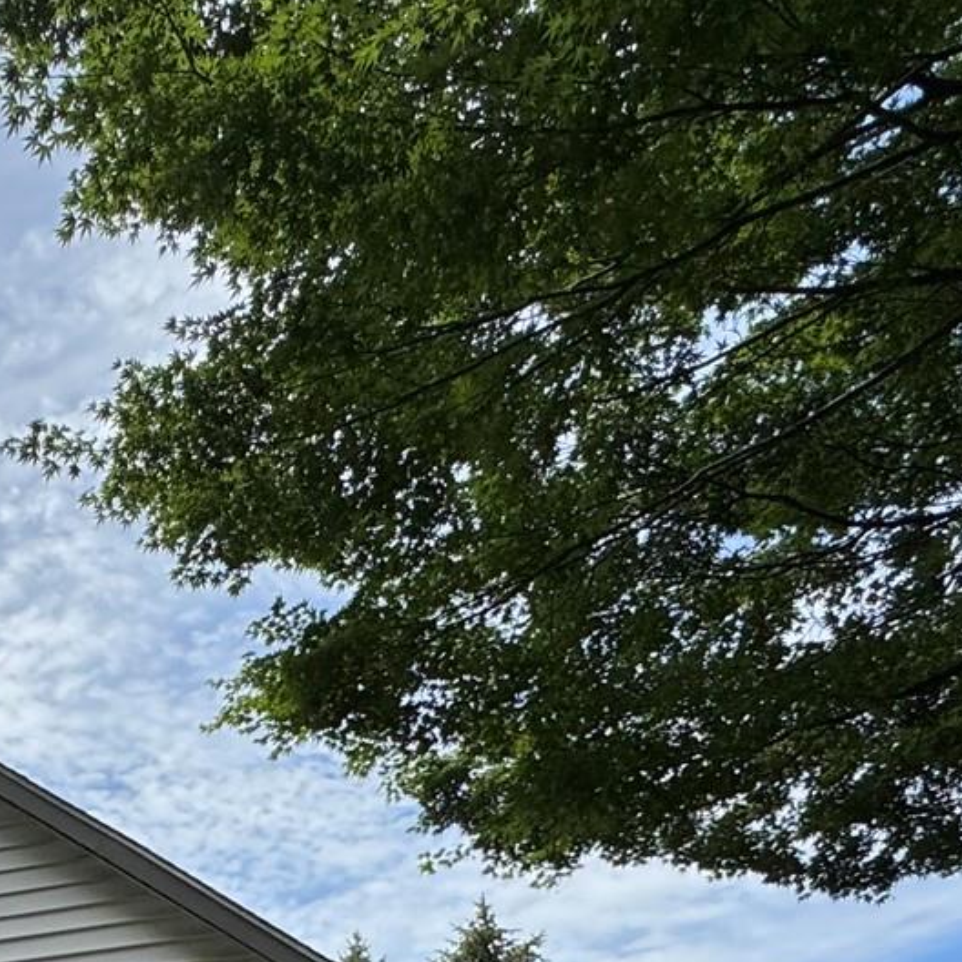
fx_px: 1509
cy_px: 1210
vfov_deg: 29.4
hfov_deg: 30.9
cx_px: -137
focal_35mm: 48
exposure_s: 1/1832
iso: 50
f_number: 2.2
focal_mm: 2.22
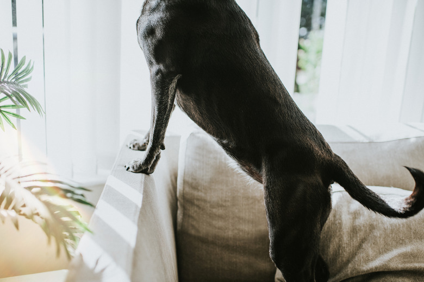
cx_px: 212
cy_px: 141
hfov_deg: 54.4
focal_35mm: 35
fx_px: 412
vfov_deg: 37.9
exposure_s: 1/500
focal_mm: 35
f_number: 2.2
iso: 200
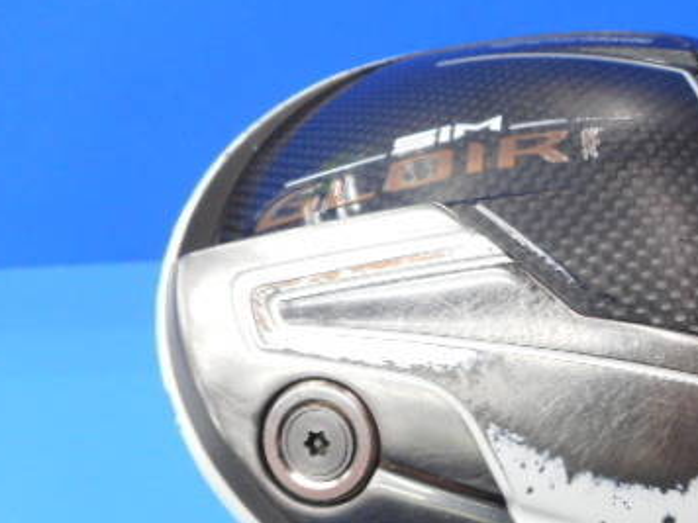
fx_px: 907
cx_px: 539
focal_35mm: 45
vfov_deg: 31.9
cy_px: 351
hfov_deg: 40.6
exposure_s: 1/30
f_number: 3.7
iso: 125
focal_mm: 4.5
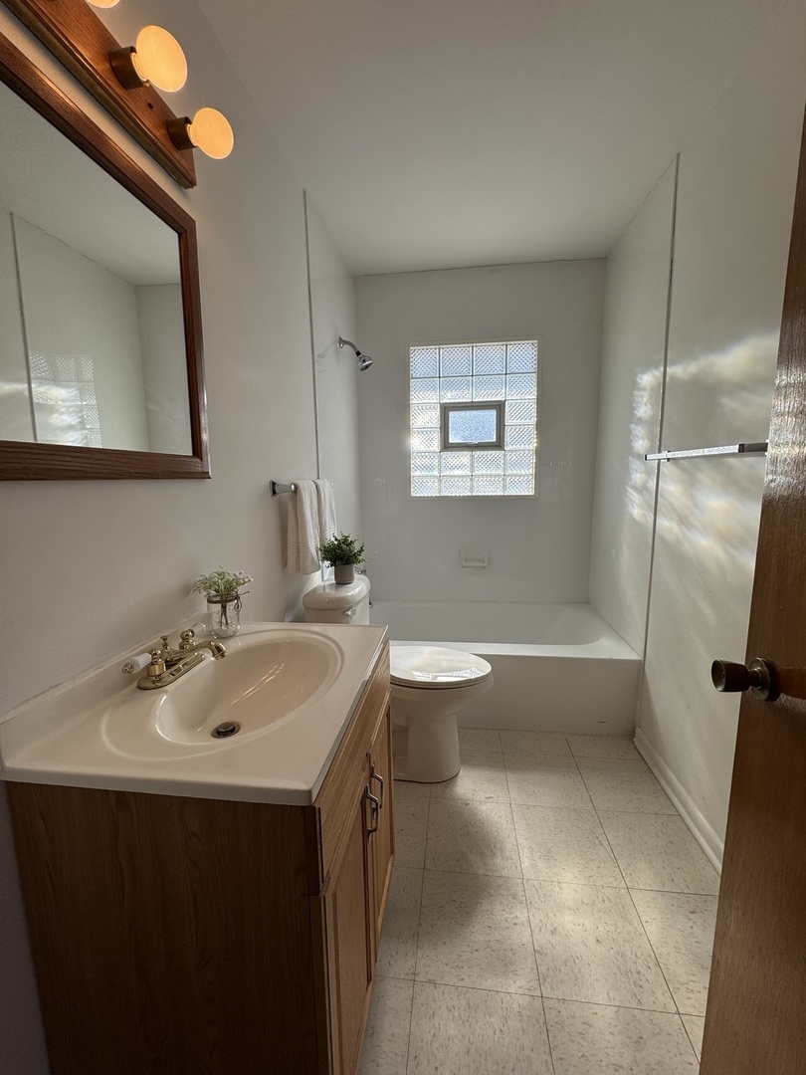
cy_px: 538
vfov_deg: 102.1
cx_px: 403
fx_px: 435
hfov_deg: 85.7
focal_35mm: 14
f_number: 2.2
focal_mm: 2.22
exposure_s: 1/456
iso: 40
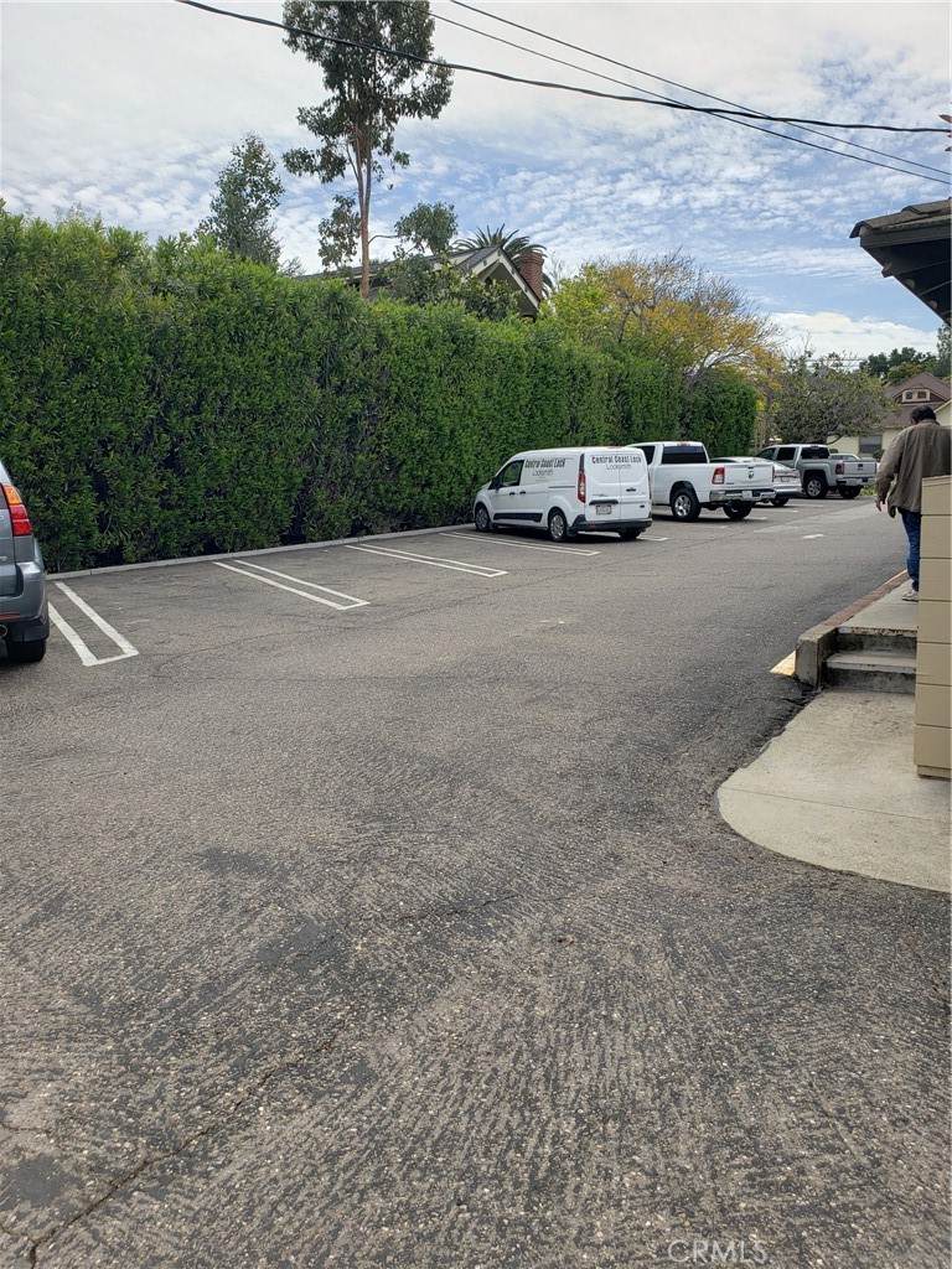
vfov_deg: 67.3
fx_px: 953
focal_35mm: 26
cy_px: 634
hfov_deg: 53.1
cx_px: 476
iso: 50
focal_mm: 4.3
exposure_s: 1/1853
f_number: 2.4
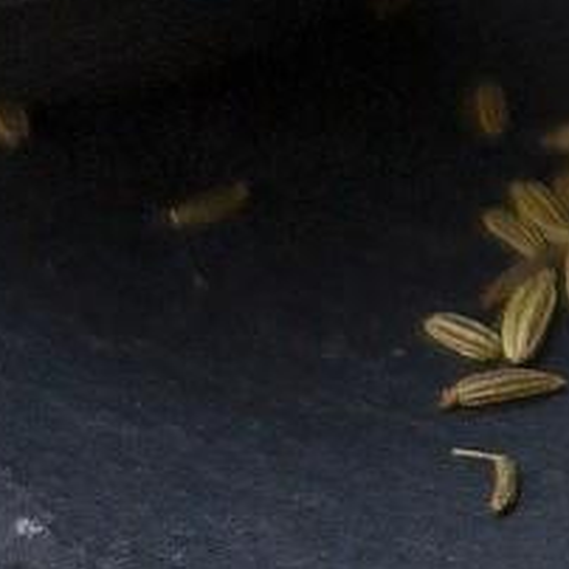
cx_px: 1521
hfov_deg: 5.5
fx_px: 5709
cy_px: -149
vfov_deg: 5.7
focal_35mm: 307
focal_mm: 30
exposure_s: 1/200
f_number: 1.4
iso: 400
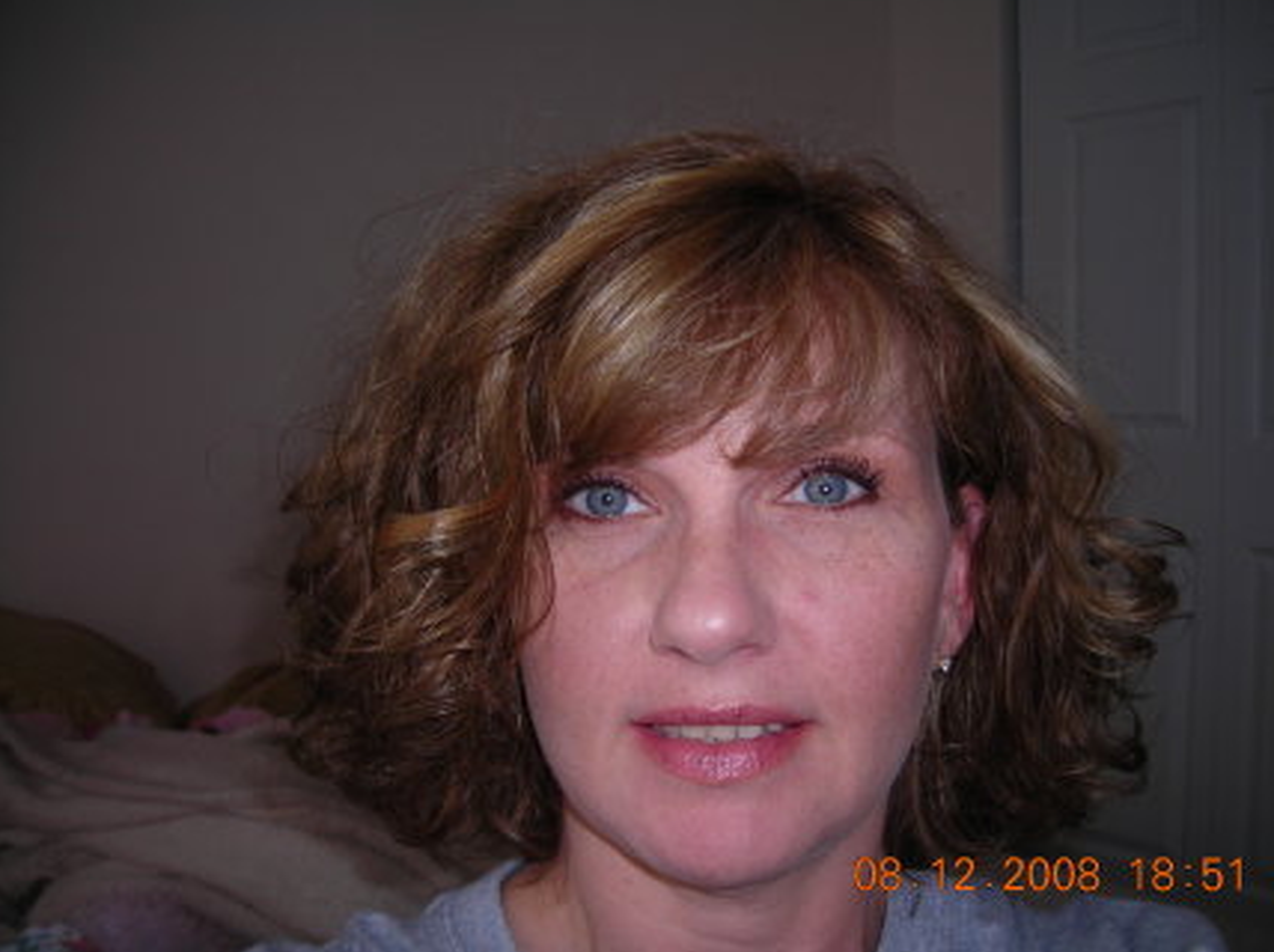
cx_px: 661
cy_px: 477
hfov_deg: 46.8
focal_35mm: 40
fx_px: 1471
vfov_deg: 35.9
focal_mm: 6.3
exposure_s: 1/60.1
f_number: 3.2
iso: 50
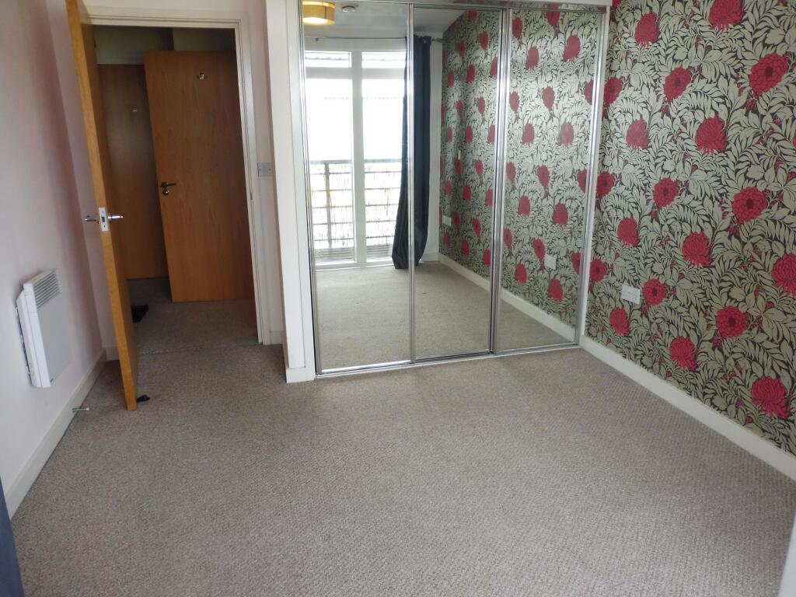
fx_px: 552
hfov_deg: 71.6
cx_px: 398
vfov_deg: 56.8
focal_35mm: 24
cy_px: 298
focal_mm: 4.3
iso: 160
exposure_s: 1/60
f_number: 3.3
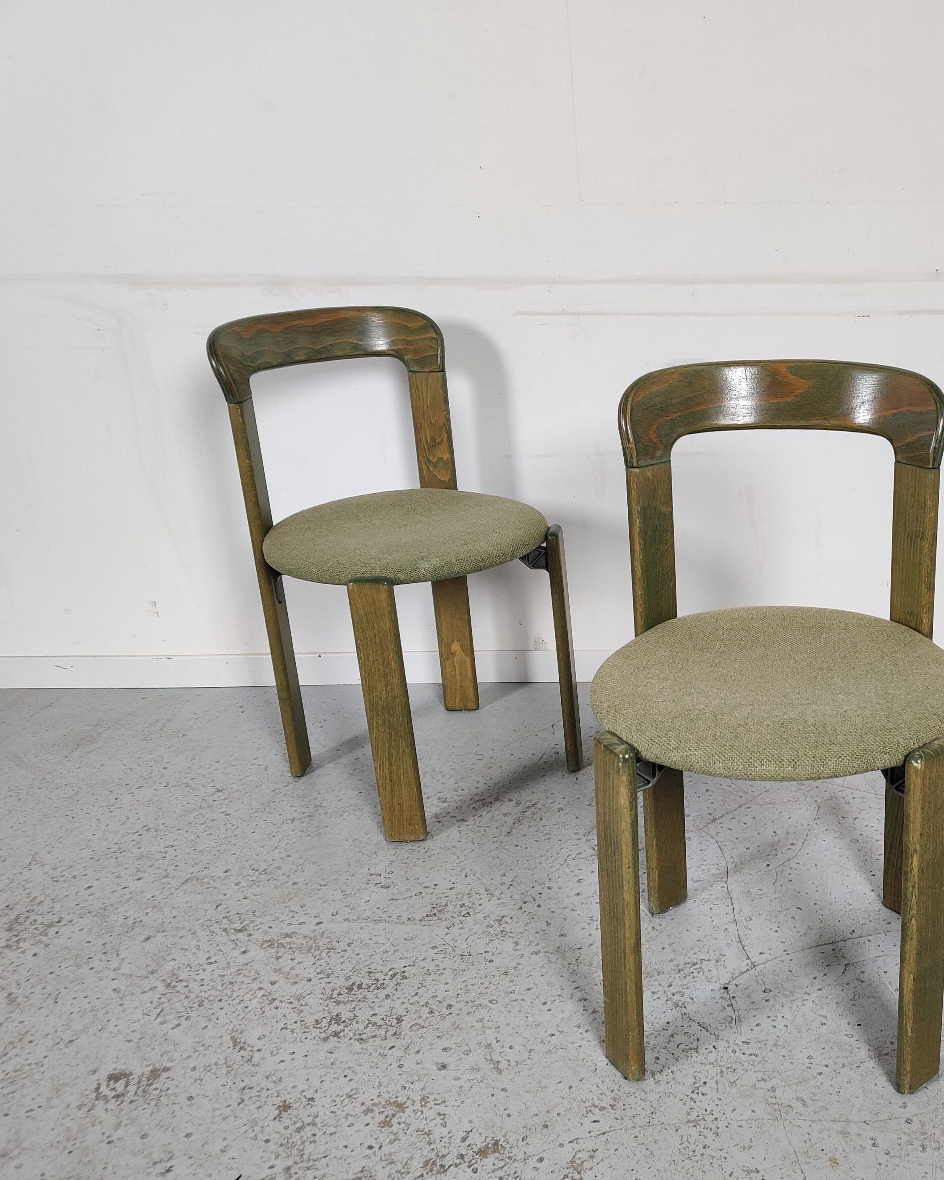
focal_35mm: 36
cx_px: 774
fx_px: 1257
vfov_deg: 50.3
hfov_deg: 39.3
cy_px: 601
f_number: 1.65
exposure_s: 1/100
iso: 200
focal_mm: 4.75
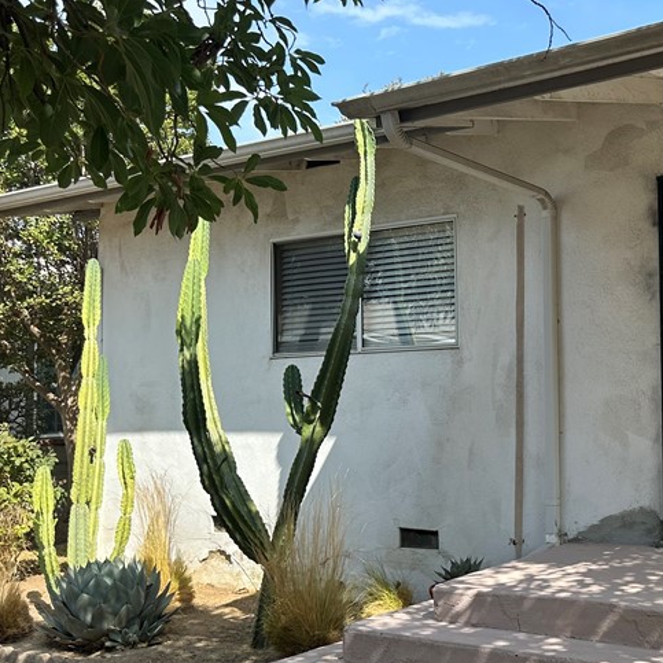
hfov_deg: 34.8
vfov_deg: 37.5
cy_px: 347
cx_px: 631
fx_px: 975
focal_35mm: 45
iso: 80
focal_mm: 6.86
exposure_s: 1/2028
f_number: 1.78
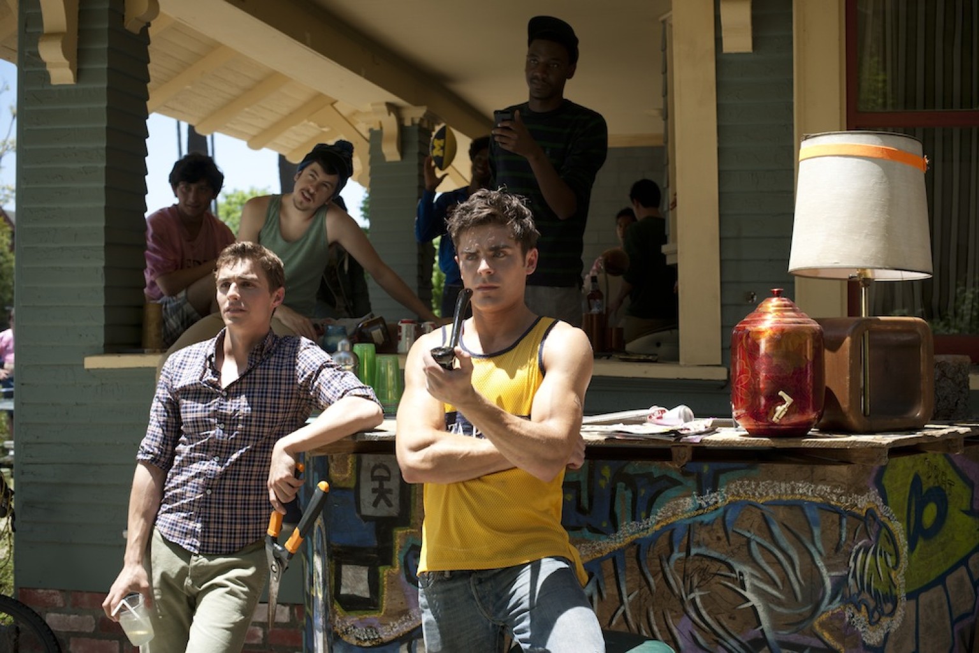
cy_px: 326
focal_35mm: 50
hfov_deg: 39.6
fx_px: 1360
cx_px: 490
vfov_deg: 27.0
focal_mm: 50
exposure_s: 1/400
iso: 250
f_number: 7.1
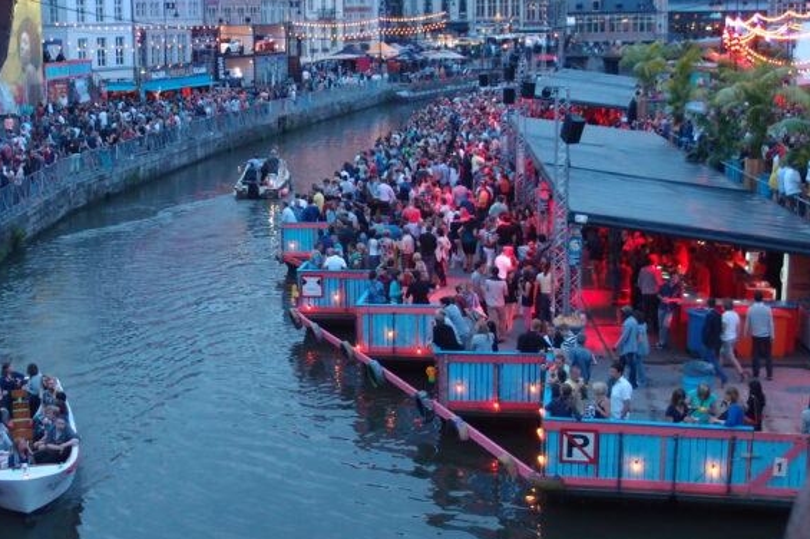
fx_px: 1304
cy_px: 228
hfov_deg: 34.4
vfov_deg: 23.3
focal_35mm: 58
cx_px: 330
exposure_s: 1/40
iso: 200
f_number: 2
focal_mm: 8.99
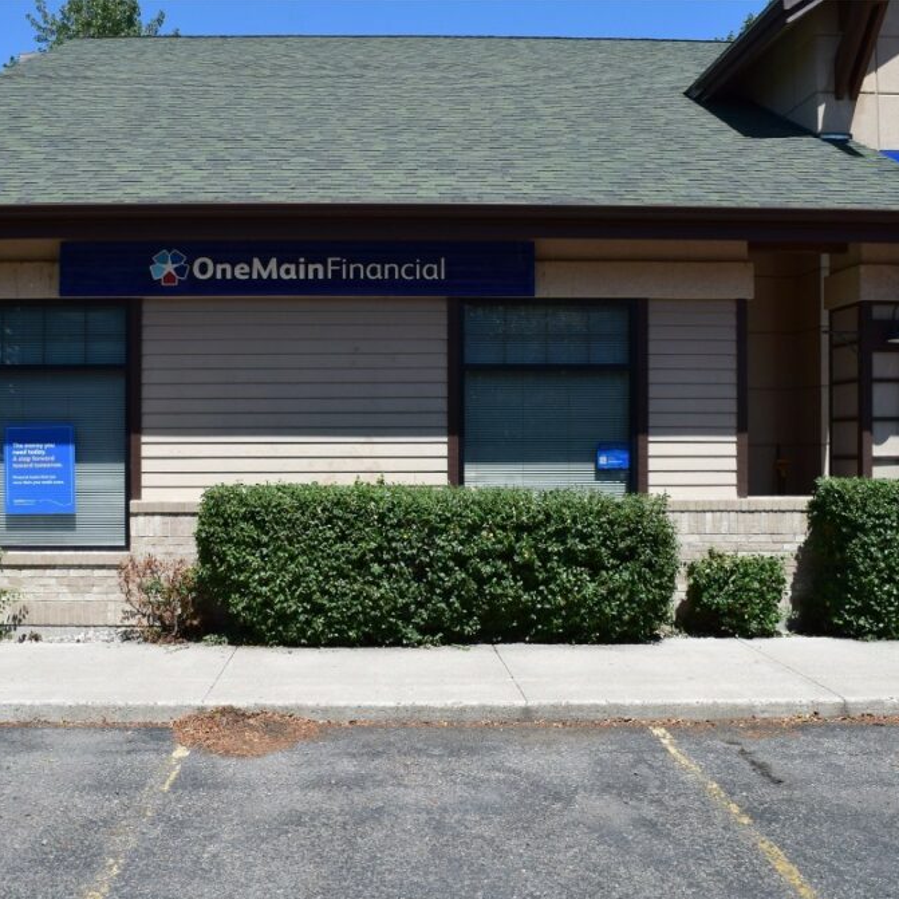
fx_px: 1028
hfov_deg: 47.0
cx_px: 374
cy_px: 456
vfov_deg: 47.2
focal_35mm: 35
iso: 400
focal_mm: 18
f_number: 11
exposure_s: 1/400
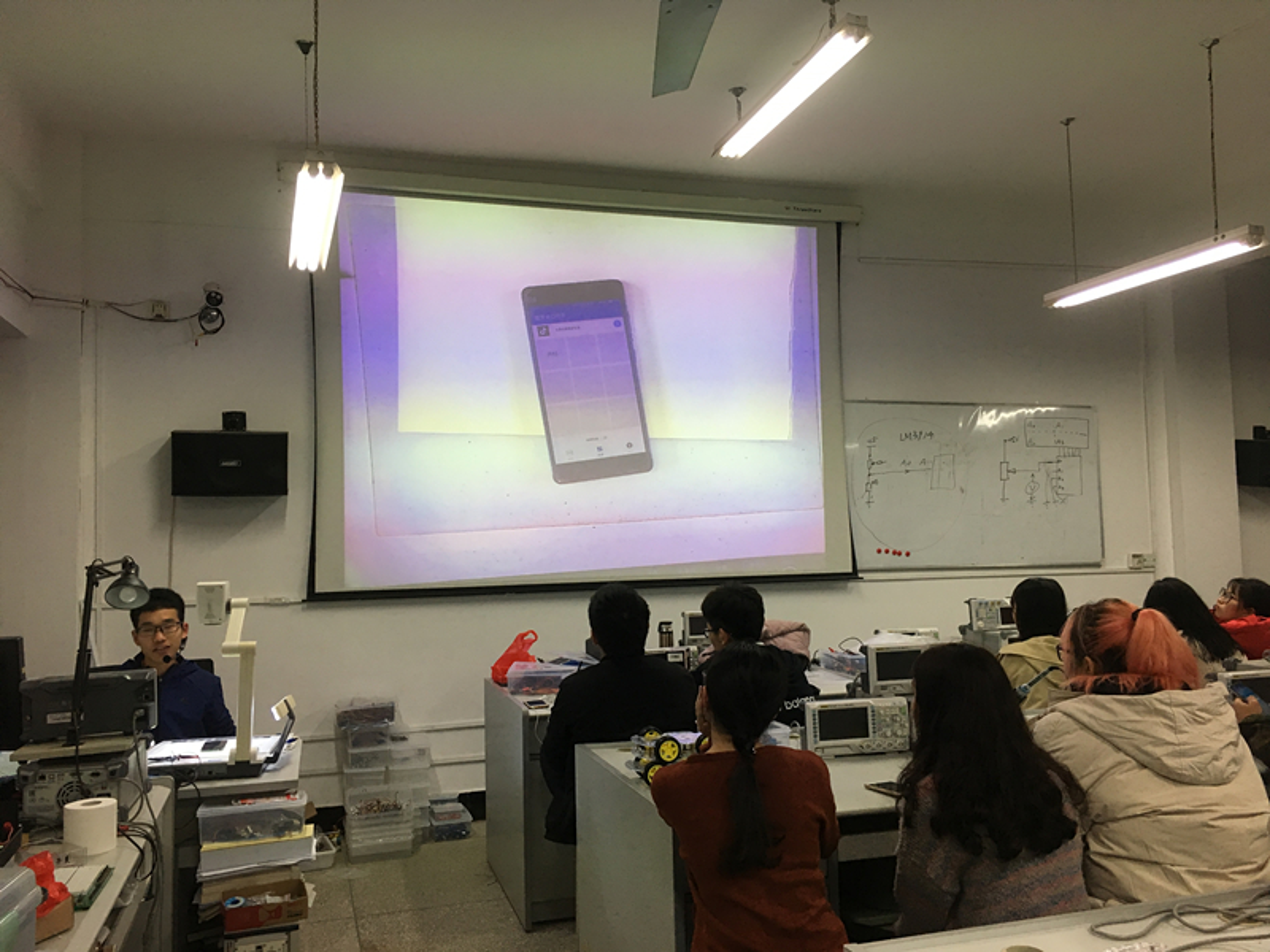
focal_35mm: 29
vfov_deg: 48.2
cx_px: 635
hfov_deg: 61.7
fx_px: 1064
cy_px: 476
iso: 50
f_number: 2.2
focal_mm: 4.15
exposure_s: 1/33
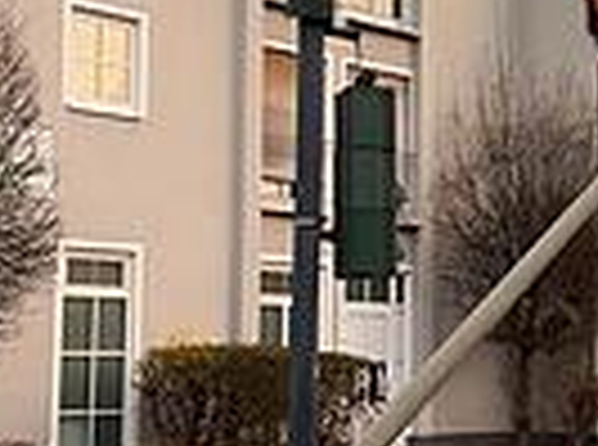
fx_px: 1189
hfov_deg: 28.0
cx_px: 418
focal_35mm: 69
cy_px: 523
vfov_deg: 20.0
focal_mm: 5.96
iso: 100
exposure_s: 1/121
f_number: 1.6
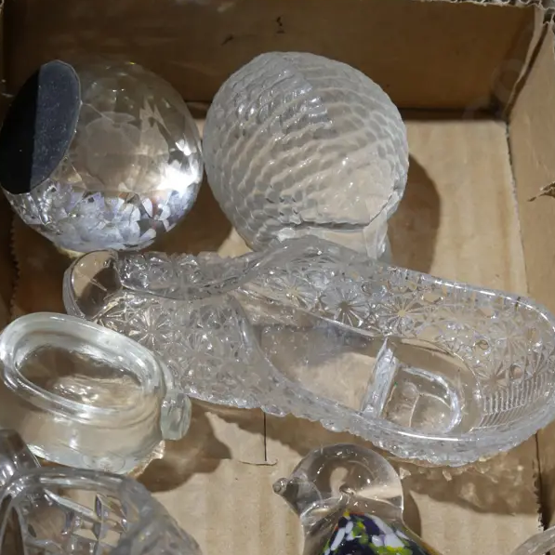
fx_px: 1705
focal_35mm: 94
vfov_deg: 18.4
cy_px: 356
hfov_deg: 18.5
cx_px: 305
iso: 800
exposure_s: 1/80
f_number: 5.4
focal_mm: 31
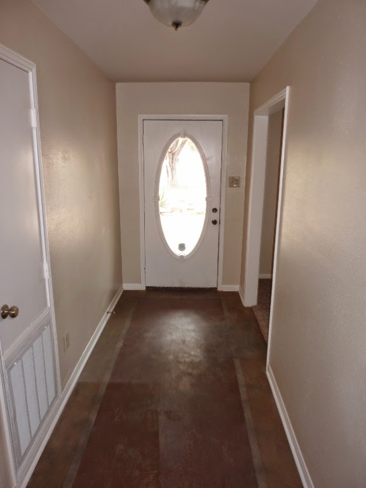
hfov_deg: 54.9
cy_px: 244
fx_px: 352
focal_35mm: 25
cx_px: 183
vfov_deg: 69.4
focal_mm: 4.1
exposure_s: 1/8
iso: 100
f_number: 3.3
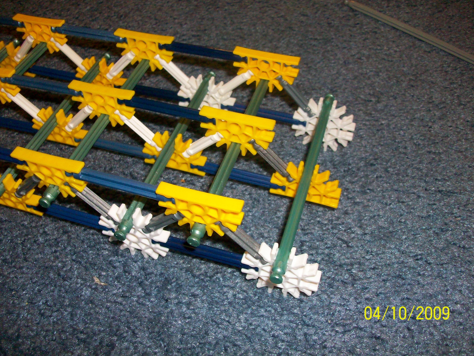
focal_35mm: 34
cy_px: 178
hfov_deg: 54.0
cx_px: 237
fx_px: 466
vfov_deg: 41.8
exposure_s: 1/60
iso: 160
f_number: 2.8
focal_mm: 5.7
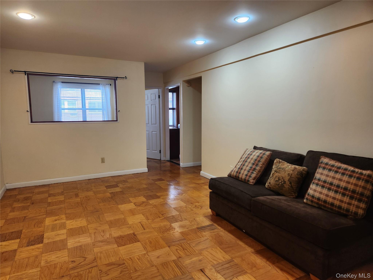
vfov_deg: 58.9
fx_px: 248
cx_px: 186
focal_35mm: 23
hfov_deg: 73.9
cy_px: 140
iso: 125
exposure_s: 1/120
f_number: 1.8
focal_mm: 5.4
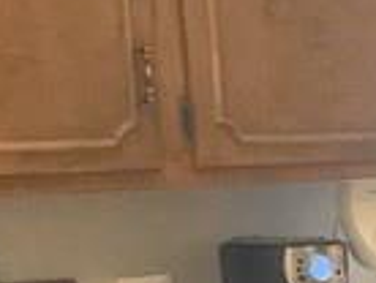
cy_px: 408
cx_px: 1321
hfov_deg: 7.5
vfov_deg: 6.8
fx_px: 2339
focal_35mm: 215
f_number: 2.2
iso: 25
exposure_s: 1/30
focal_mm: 4.15
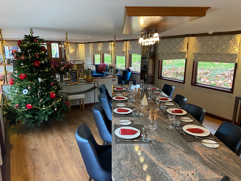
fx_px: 181
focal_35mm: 26
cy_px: 90
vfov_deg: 53.1
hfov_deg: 67.3
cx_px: 120
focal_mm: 4.25
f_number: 1.8
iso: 250
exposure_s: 1/50
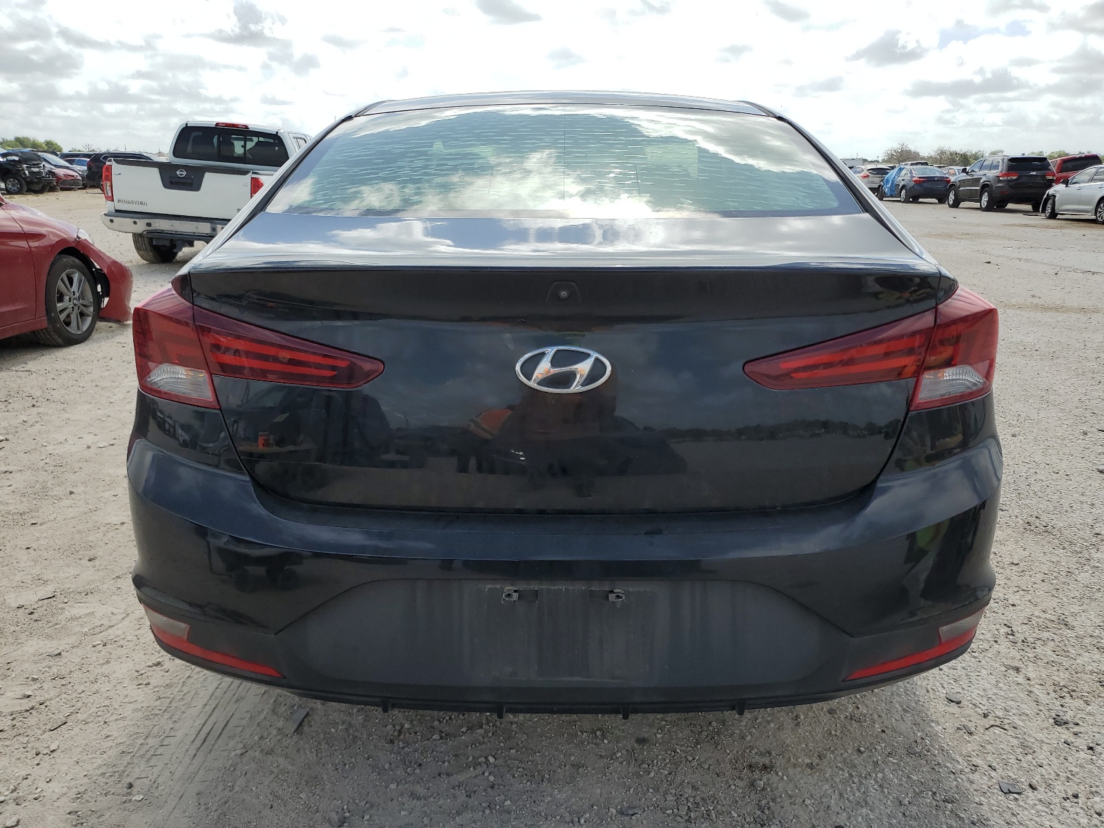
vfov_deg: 53.1
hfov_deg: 67.3
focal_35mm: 26
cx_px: 552
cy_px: 414
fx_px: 829
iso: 50
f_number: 1.5
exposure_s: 1/3333
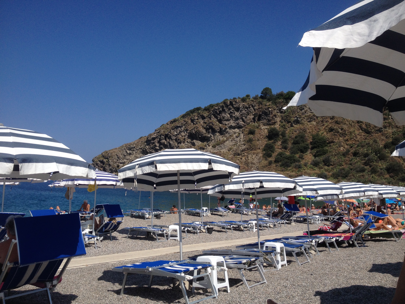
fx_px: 409
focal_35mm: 35
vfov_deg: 40.7
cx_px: 202
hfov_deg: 52.6
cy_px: 152
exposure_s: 1/3067
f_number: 2.4
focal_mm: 4.28
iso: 50
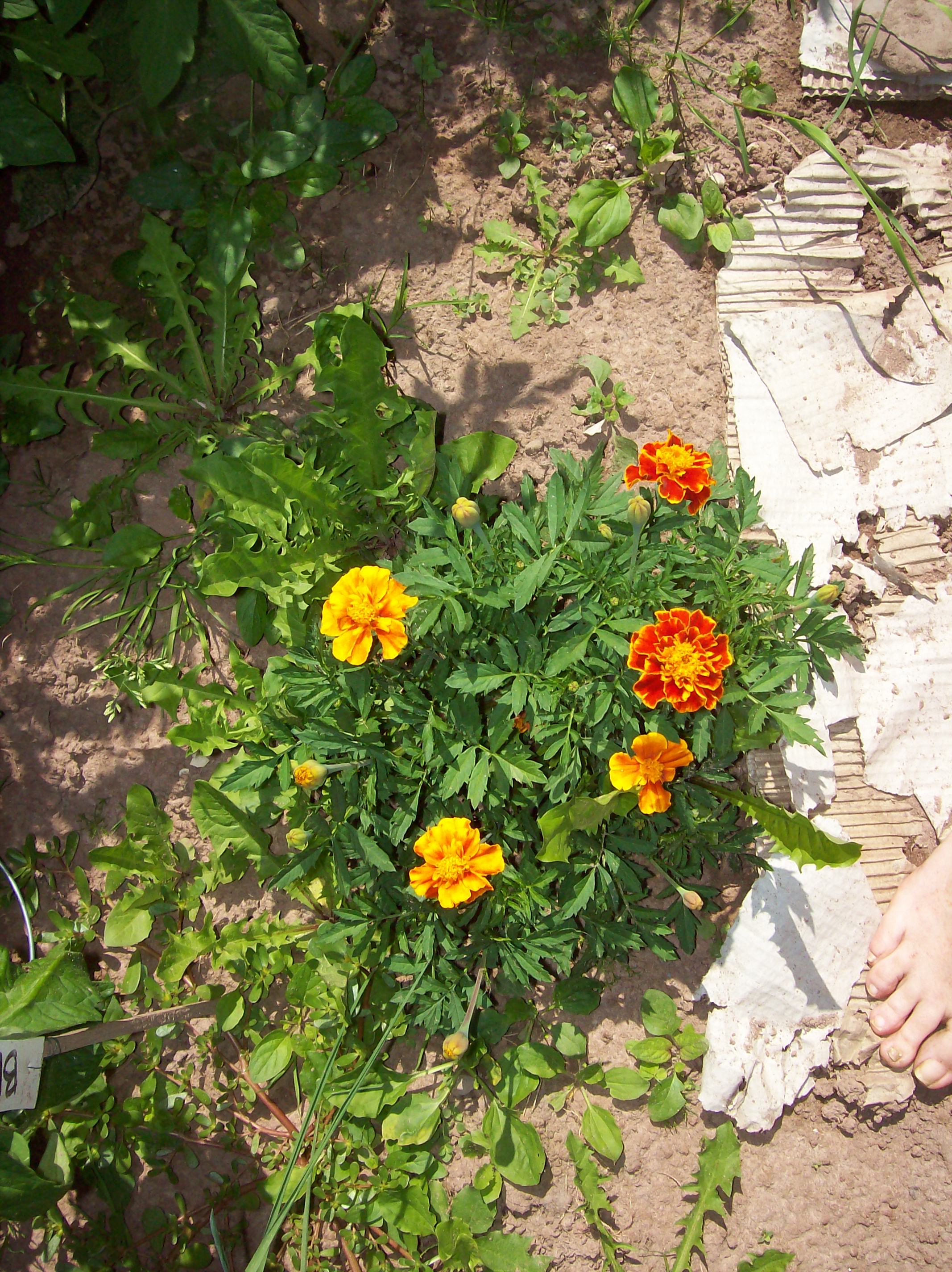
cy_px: 636
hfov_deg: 39.6
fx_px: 1321
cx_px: 476
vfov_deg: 51.4
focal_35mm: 36
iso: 80
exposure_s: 1/749
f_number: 4.8
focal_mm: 6
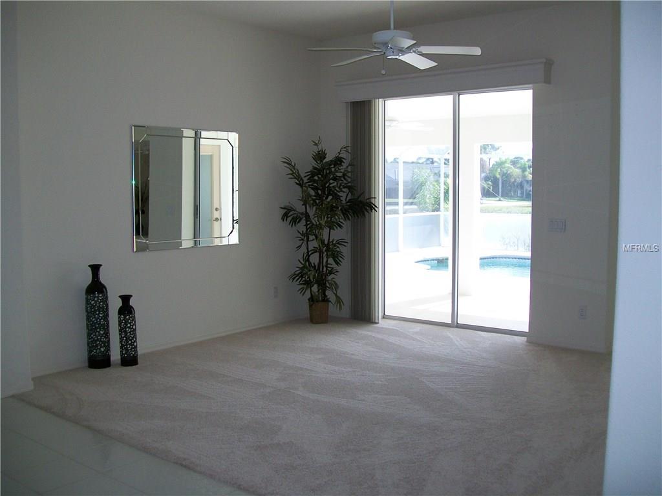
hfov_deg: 51.4
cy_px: 248
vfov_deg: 39.7
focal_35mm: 36
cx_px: 331
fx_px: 688
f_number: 2.7
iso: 67
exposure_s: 1/125
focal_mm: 6
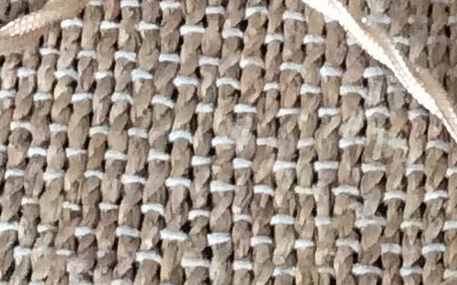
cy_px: 530
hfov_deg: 9.4
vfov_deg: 5.8
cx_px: 531
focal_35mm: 221
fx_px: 2752
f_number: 2.4
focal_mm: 3.3
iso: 200
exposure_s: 1/25
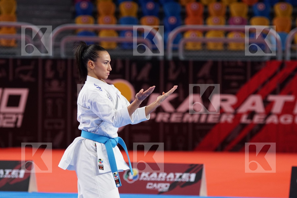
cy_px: 99
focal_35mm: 225
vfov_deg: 6.1
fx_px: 1856
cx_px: 148
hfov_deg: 9.1
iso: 1000
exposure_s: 1/400
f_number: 3.2
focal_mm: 150
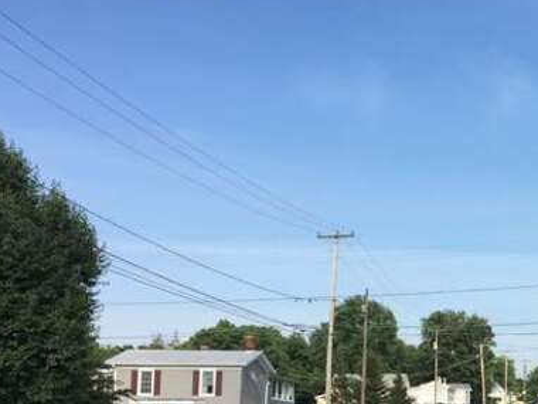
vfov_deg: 23.4
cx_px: 508
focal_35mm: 61
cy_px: 364
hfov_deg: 30.0
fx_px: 948
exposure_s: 1/1319
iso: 32
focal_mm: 4.15
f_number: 2.2
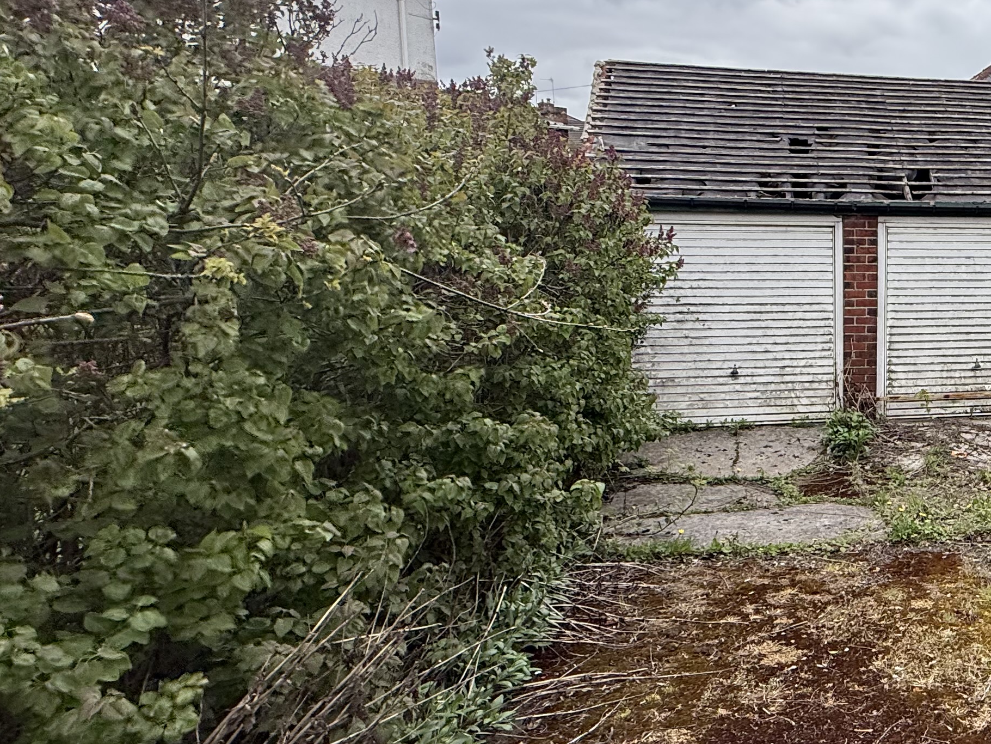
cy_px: 333
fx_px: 888
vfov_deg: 45.4
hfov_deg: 48.2
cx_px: 991
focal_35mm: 31
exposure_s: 1/479
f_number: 2.2
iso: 64
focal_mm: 2.22
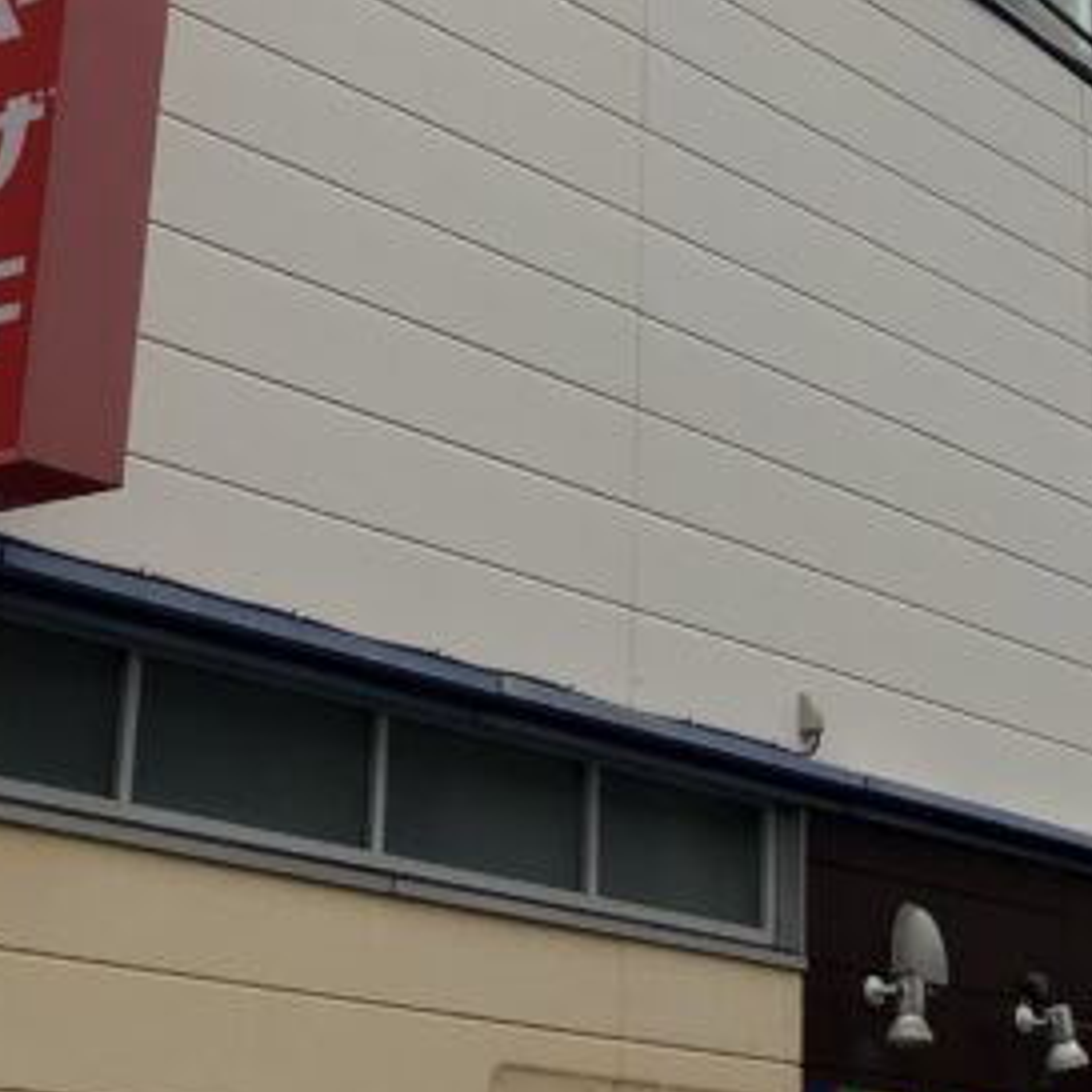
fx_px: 3319
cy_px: -136
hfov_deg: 18.6
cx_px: 804
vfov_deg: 18.0
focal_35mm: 93
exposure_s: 1/2208
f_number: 1.8
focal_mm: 3.99
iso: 32
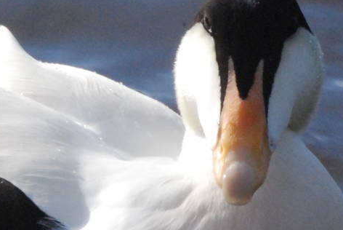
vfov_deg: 0.9
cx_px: 60
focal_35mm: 1527
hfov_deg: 1.3
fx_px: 14567
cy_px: 78
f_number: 32
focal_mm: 300
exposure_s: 1/160
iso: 1600
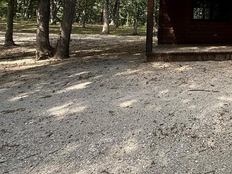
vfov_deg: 41.3
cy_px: 12
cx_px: 250
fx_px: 208
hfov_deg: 45.4
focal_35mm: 31
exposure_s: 1/194
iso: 50
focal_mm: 2.22
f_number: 2.2
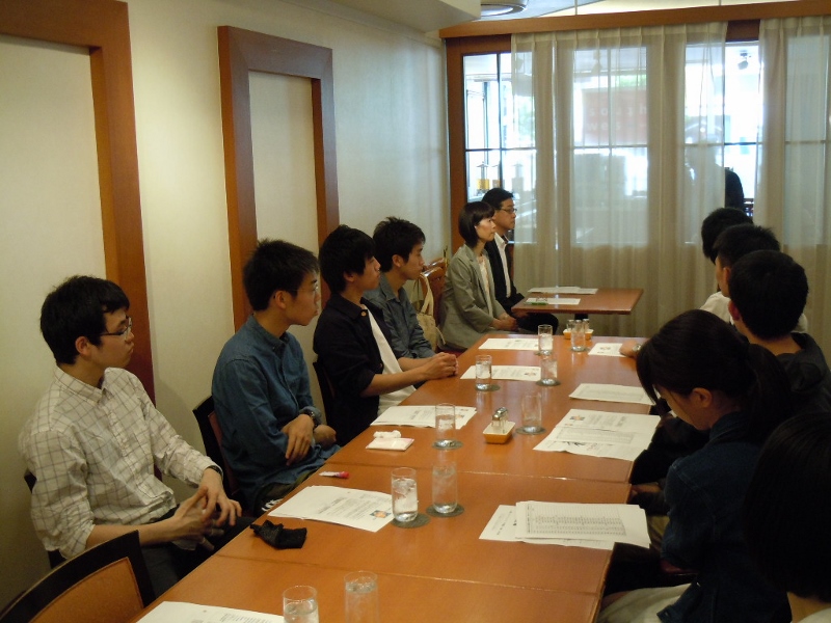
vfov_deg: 36.8
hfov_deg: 47.9
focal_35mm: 39
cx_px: 416
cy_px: 312
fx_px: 936
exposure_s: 1/30
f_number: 3.7
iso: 400
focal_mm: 7.1
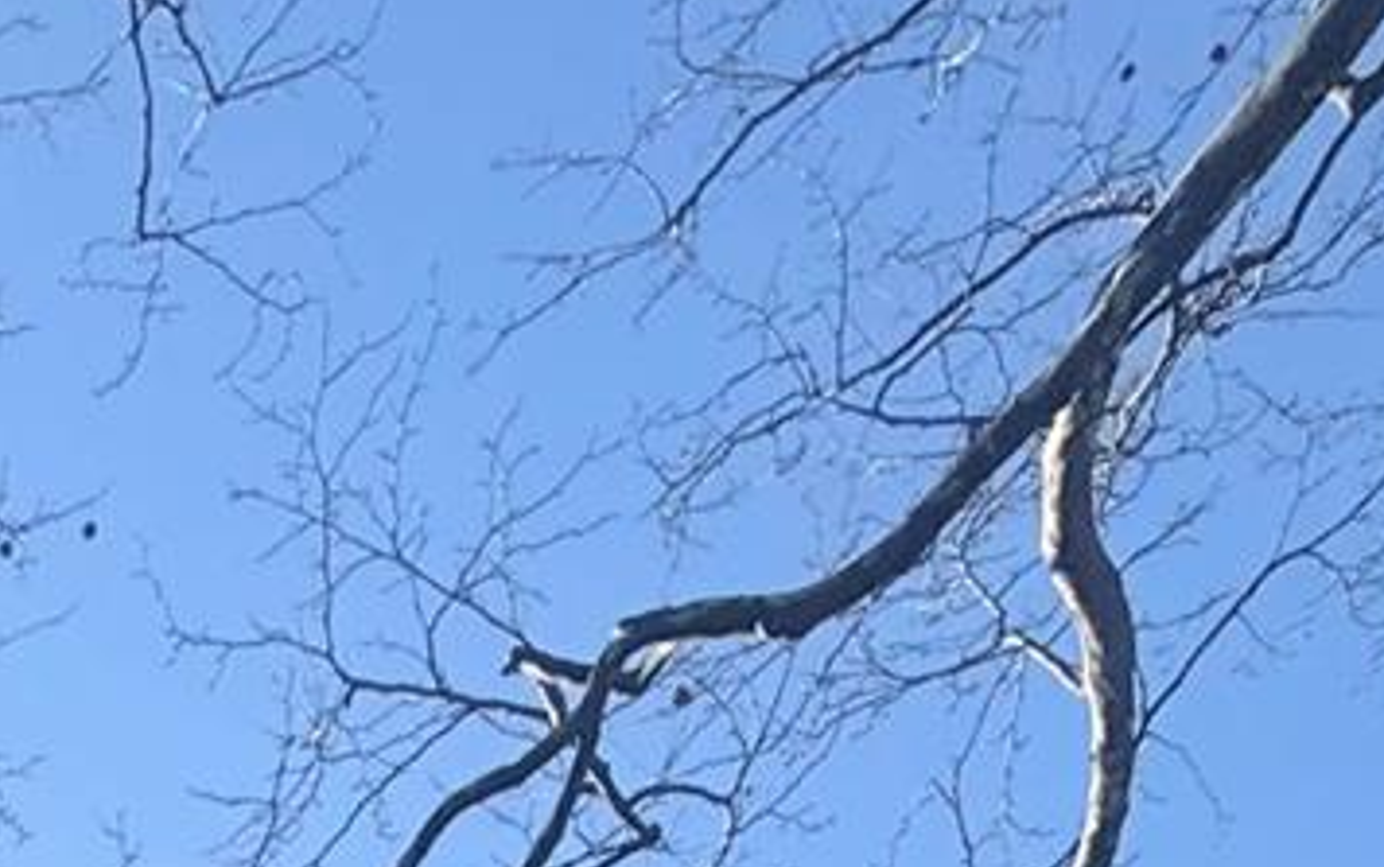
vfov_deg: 12.5
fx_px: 2416
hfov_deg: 27.2
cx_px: -381
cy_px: 2383
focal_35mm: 64
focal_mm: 2.22
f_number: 2.2
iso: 50
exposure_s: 1/2410
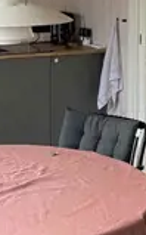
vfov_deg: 19.9
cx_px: 62
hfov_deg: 12.5
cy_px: 67
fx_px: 664
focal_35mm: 104
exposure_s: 1/60
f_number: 1.8
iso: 320
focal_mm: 4.25
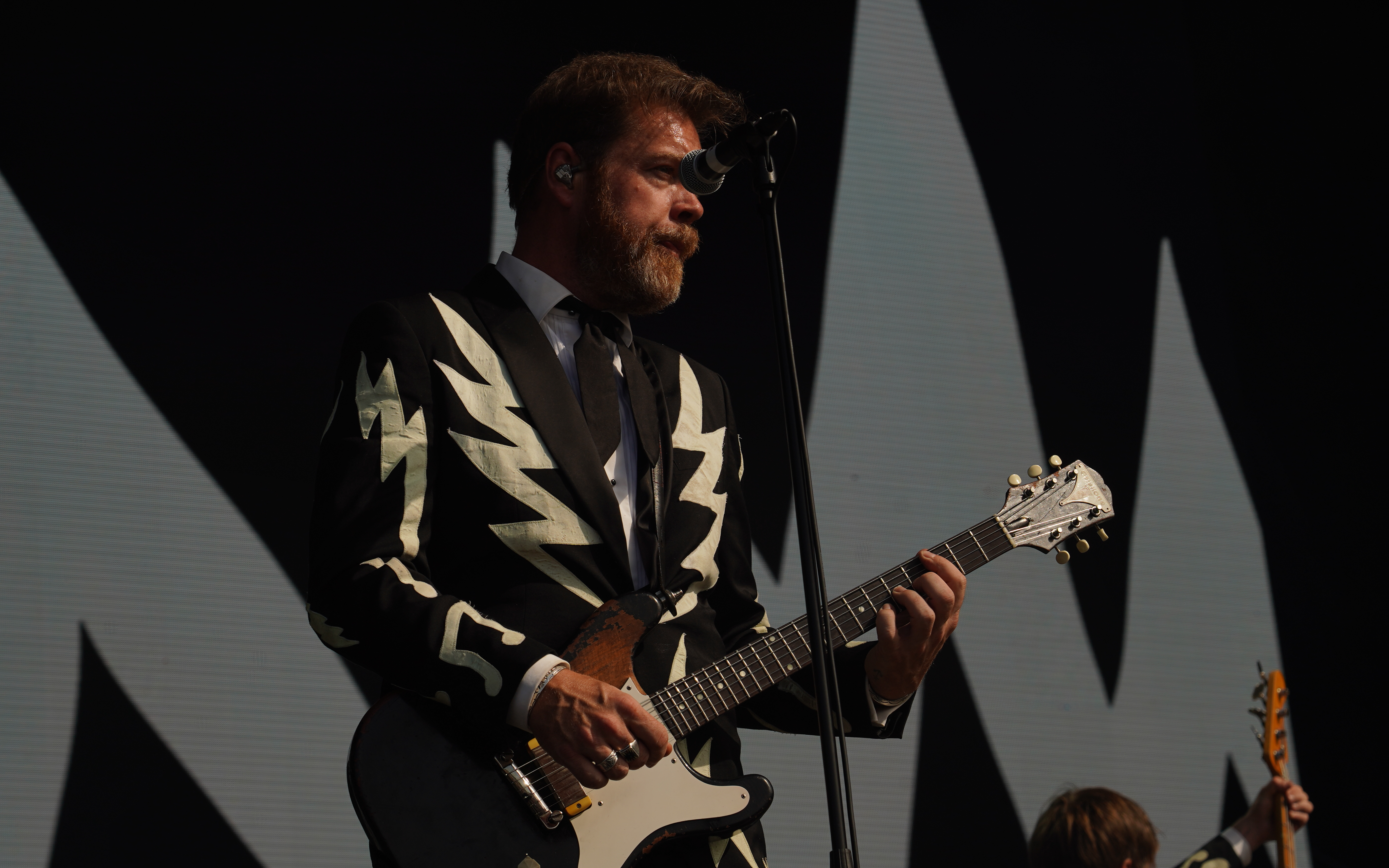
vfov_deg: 11.5
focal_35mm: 114
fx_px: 4315
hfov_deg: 18.3
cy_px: 413
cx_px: 681
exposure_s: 1/800
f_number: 8
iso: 100
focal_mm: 105
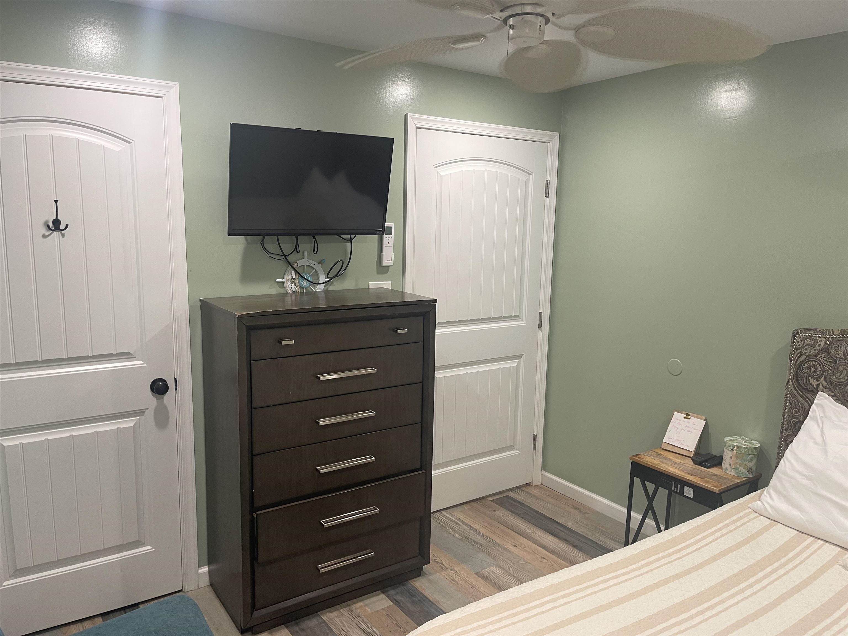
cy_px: 318
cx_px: 424
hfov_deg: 67.3
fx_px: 637
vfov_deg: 53.1
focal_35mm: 26
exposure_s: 1/60
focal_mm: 5.1
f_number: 1.6
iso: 80
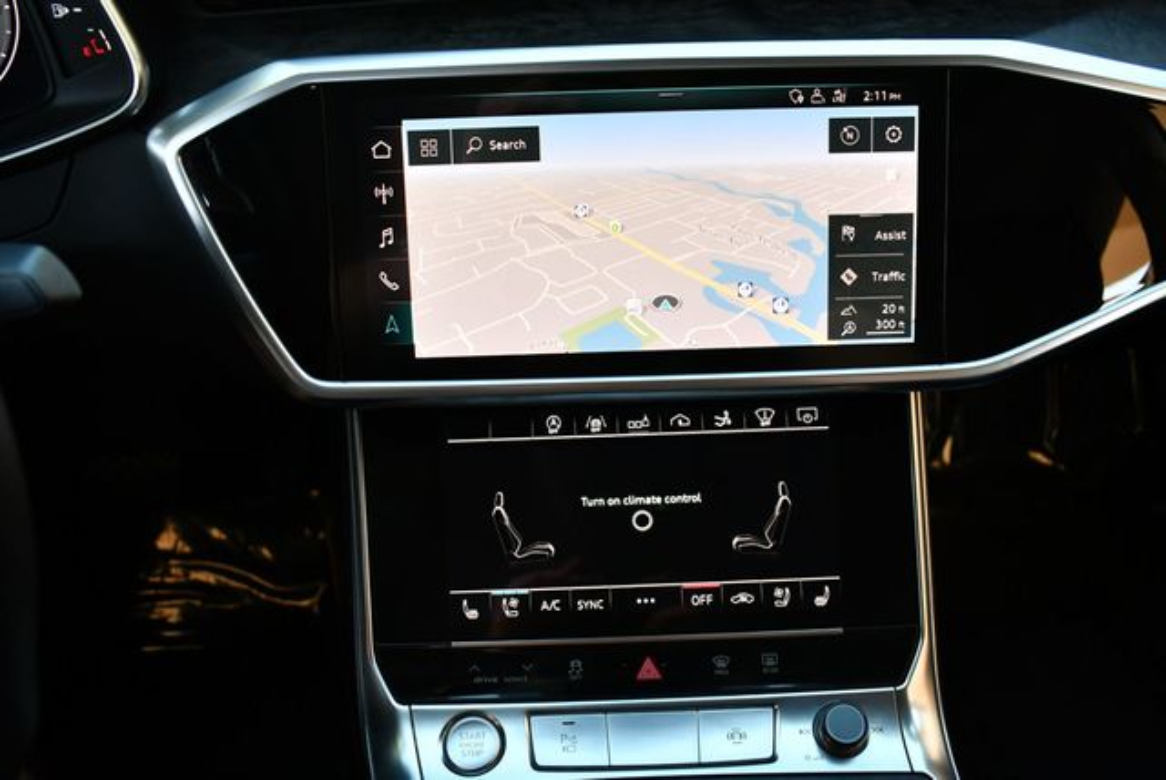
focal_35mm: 36
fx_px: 1167
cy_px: 390
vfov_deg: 36.9
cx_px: 583
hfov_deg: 53.1
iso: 400
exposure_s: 1/250
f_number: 3.5
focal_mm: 18
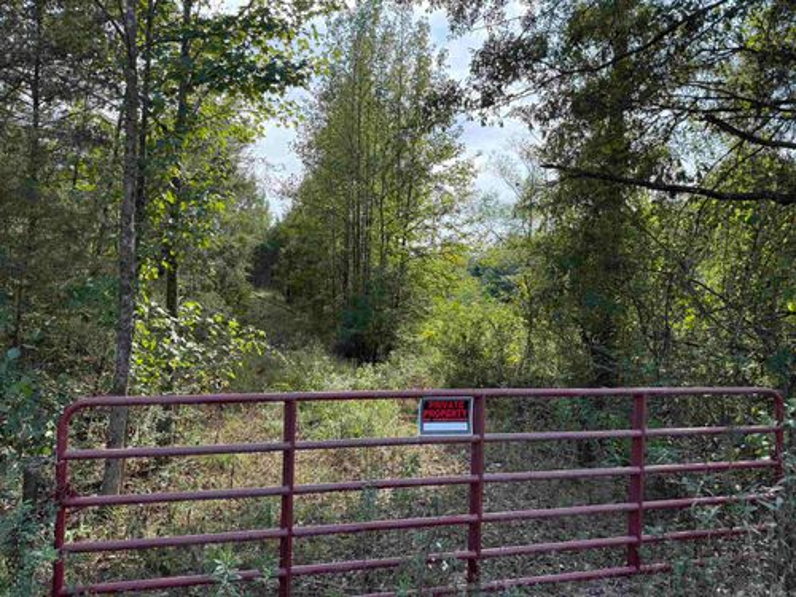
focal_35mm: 24
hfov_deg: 71.6
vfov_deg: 56.8
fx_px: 552
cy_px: 298
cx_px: 398
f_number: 1.78
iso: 100
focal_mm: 6.76
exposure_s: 1/1174
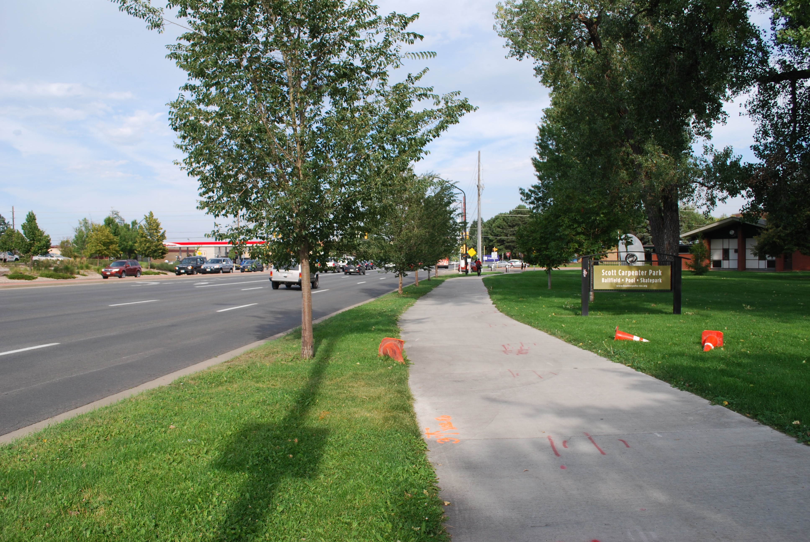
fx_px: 676
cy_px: 271
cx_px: 405
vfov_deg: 43.7
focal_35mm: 30
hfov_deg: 61.9
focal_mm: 20
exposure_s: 1/200
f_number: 7.1
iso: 100
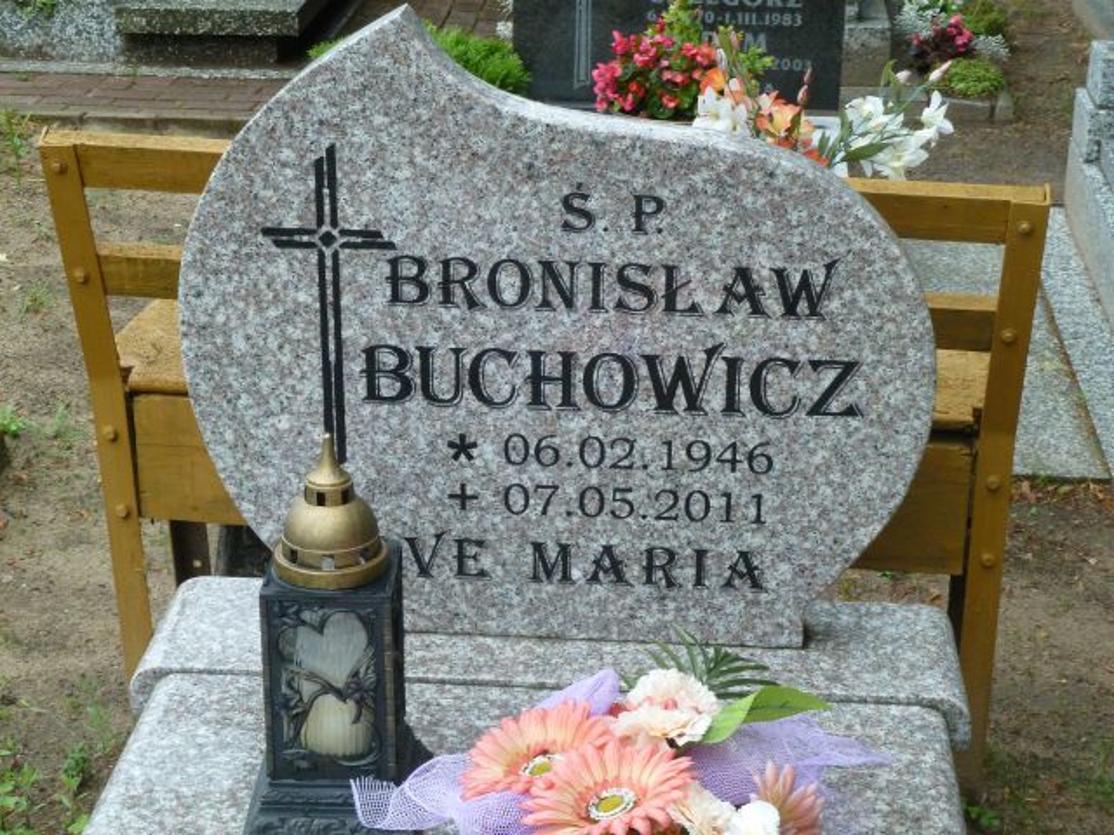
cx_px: 557
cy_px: 418
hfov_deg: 29.0
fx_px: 2156
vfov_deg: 21.9
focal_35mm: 67
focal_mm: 11
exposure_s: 1/80
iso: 200
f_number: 4.1
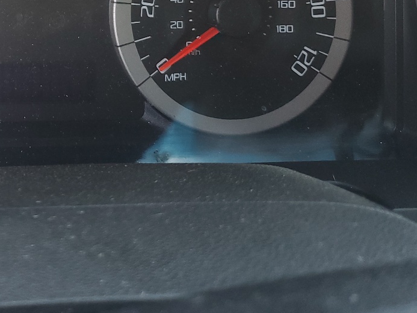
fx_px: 723
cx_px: -19
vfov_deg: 23.1
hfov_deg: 29.6
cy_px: -20
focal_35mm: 60
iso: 71
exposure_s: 1/120
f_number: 1.5
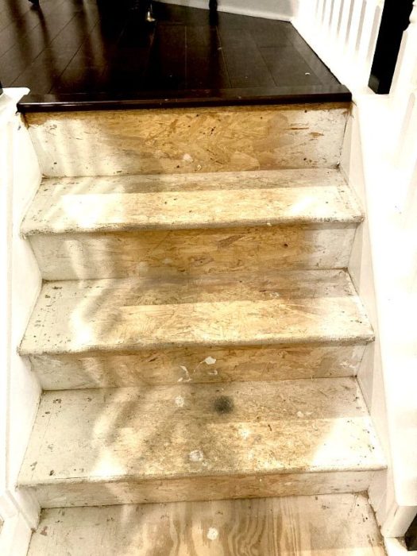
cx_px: 208
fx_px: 450
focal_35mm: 28
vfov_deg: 63.4
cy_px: 278
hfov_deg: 49.7
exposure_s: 1/40
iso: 320
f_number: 1.8
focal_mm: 3.99
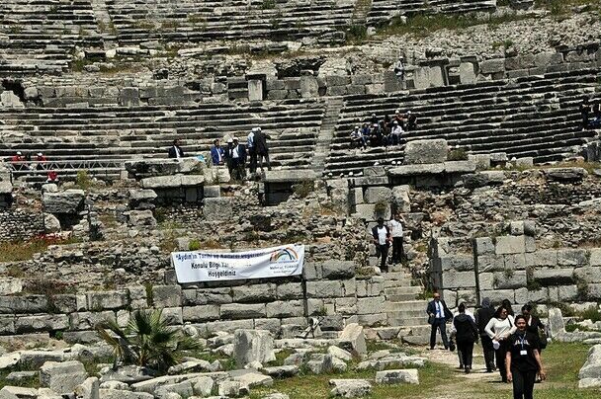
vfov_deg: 9.7
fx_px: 2345
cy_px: 212
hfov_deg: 14.6
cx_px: 310
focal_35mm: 141
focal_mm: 75
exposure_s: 1/800
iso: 800
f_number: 16
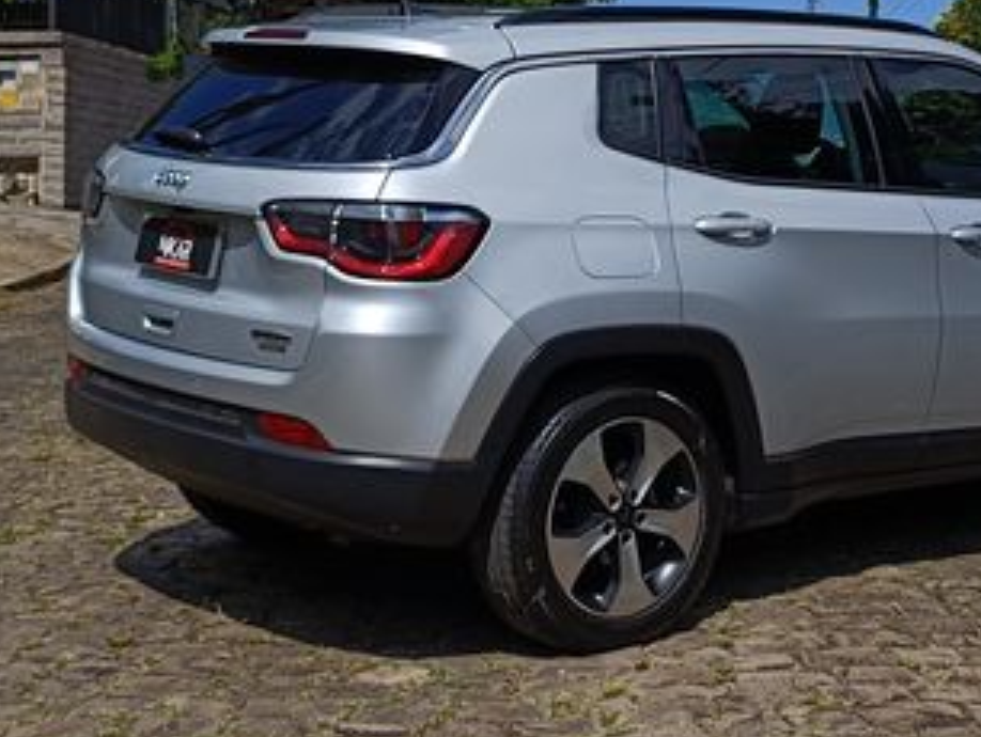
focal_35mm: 40
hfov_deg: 45.7
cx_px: 692
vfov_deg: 35.7
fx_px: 1134
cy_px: 263
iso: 50
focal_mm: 4.94
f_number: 1.5
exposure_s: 1/3891
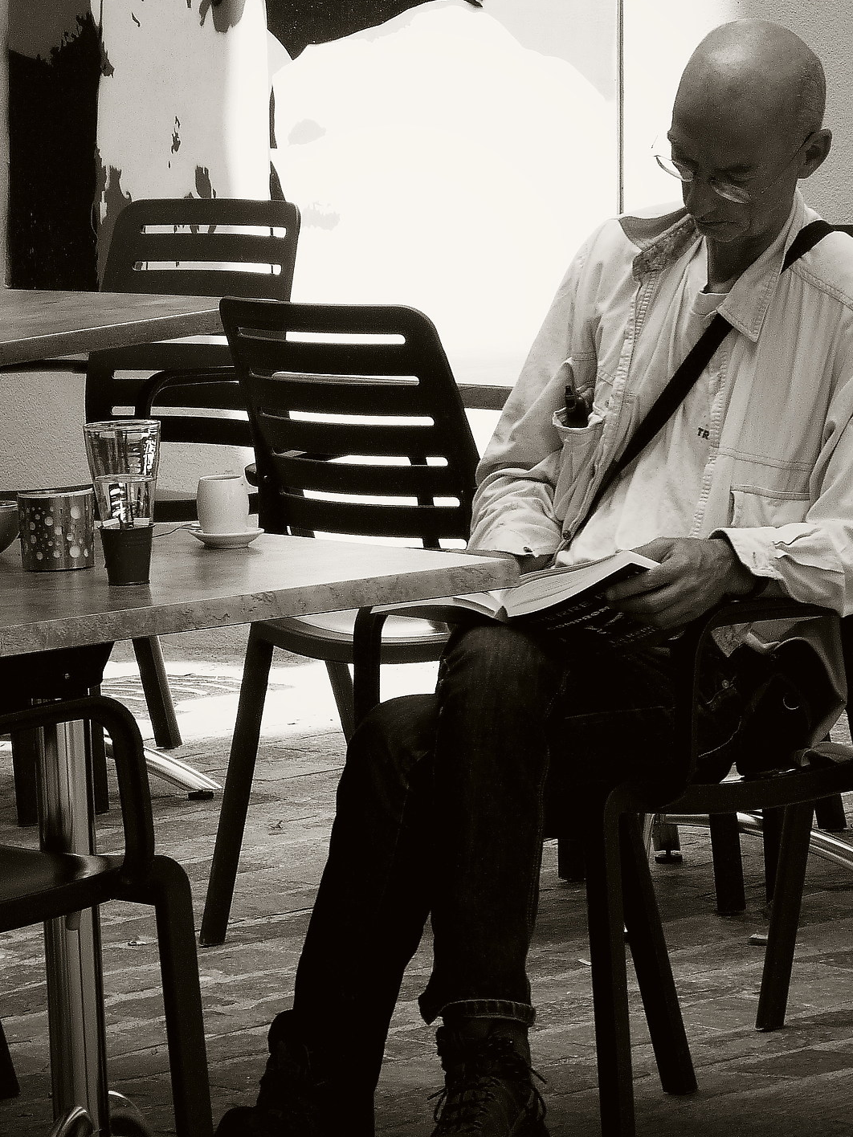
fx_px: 7853
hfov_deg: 6.2
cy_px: 297
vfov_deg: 8.3
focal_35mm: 239
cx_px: 400
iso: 100
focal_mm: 25.4
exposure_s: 1/125
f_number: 3.6
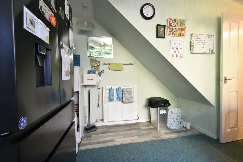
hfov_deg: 100.4
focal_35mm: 15
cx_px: 122
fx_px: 101
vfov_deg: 77.3
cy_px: 81
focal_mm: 10
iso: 200
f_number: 7.1
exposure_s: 1/2.5
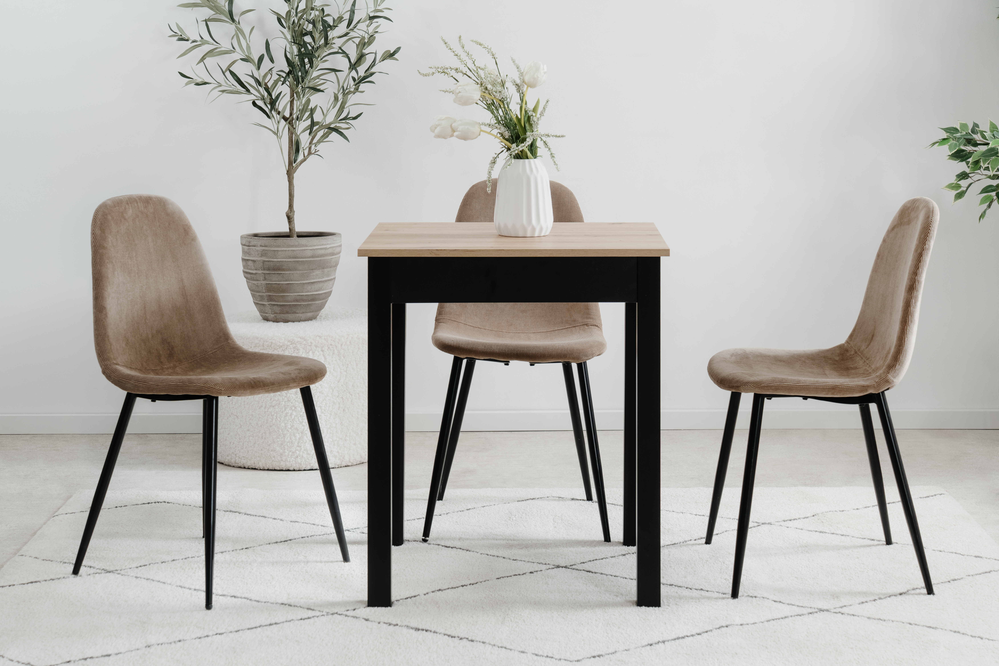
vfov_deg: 19.5
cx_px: 500
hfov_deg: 28.8
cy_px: 333
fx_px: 1942
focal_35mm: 70
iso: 100
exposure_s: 1/10
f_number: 8
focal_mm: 70
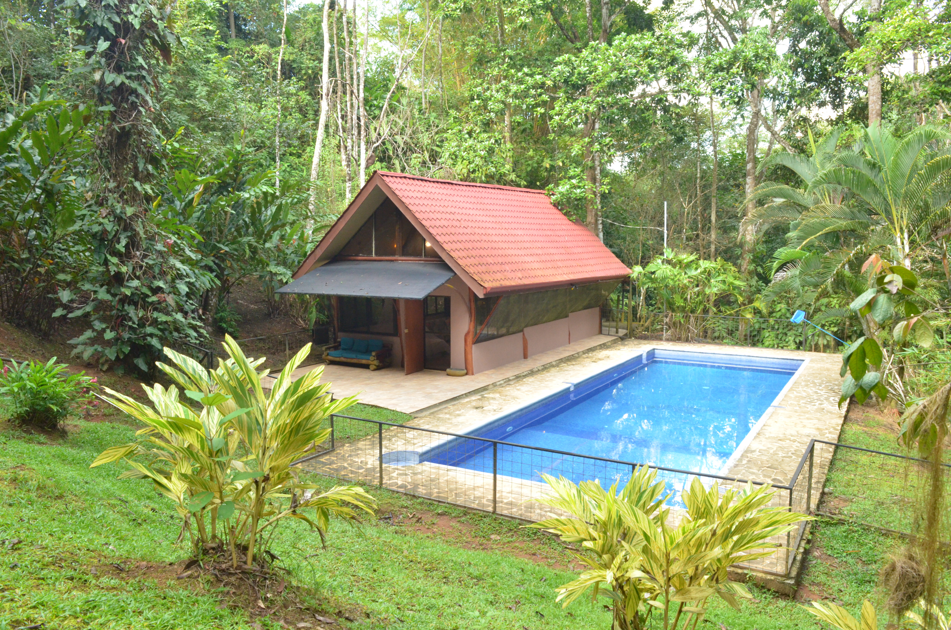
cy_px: 315
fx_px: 712
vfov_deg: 47.7
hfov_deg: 67.5
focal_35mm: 27
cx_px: 476
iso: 1600
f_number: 10
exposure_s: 1/100
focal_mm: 18
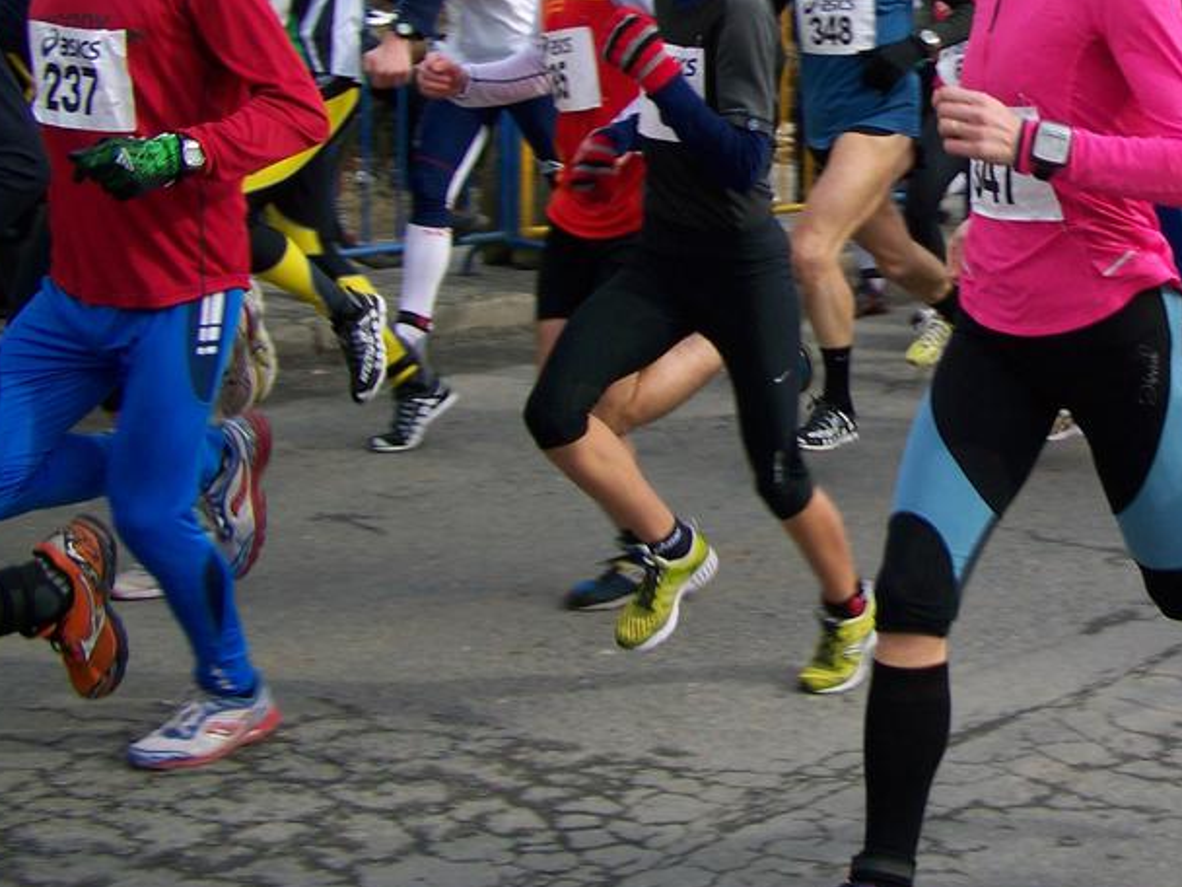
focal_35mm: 75
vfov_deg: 19.4
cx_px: 1108
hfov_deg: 25.1
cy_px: 173
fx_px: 2561
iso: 64
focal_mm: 6.3
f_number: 2.8
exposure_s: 1/500
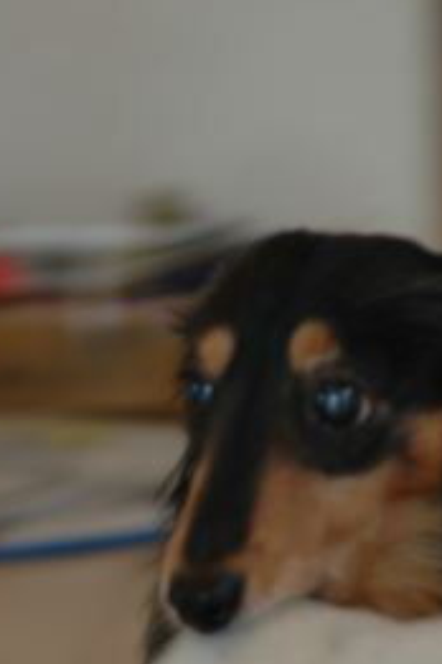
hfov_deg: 5.3
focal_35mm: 257
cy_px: 501
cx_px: 267
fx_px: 4733
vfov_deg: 8.0
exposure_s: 1/20
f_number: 4
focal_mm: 70
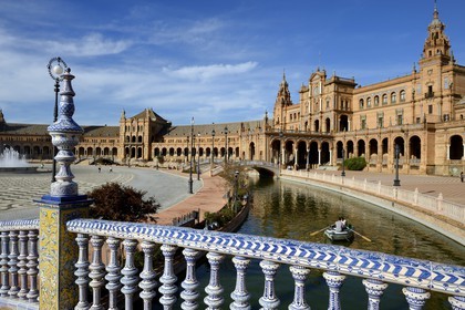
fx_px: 310
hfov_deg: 73.7
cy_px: 155
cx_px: 232
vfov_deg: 53.1
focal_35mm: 24
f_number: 13
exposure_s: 1/250
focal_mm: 24
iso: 200
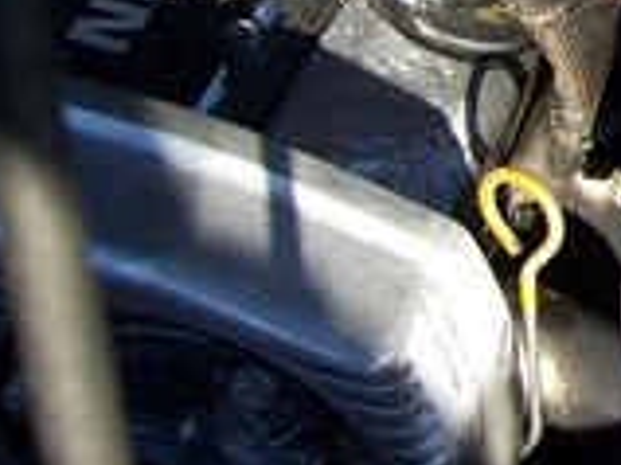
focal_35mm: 145
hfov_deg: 12.5
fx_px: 2599
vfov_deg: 9.9
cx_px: 1113
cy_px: -242
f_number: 2.7
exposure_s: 1/412
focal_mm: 6
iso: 80
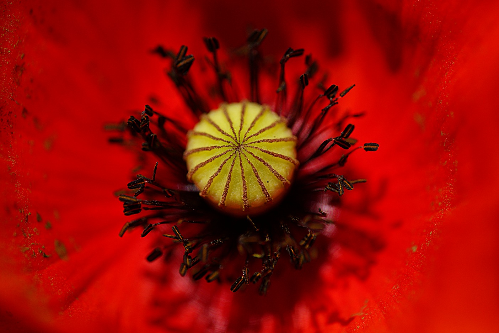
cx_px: 250
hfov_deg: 11.4
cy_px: 166
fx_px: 2495
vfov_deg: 7.6
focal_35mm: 180
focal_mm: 180
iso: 400
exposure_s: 1/2500
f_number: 3.5
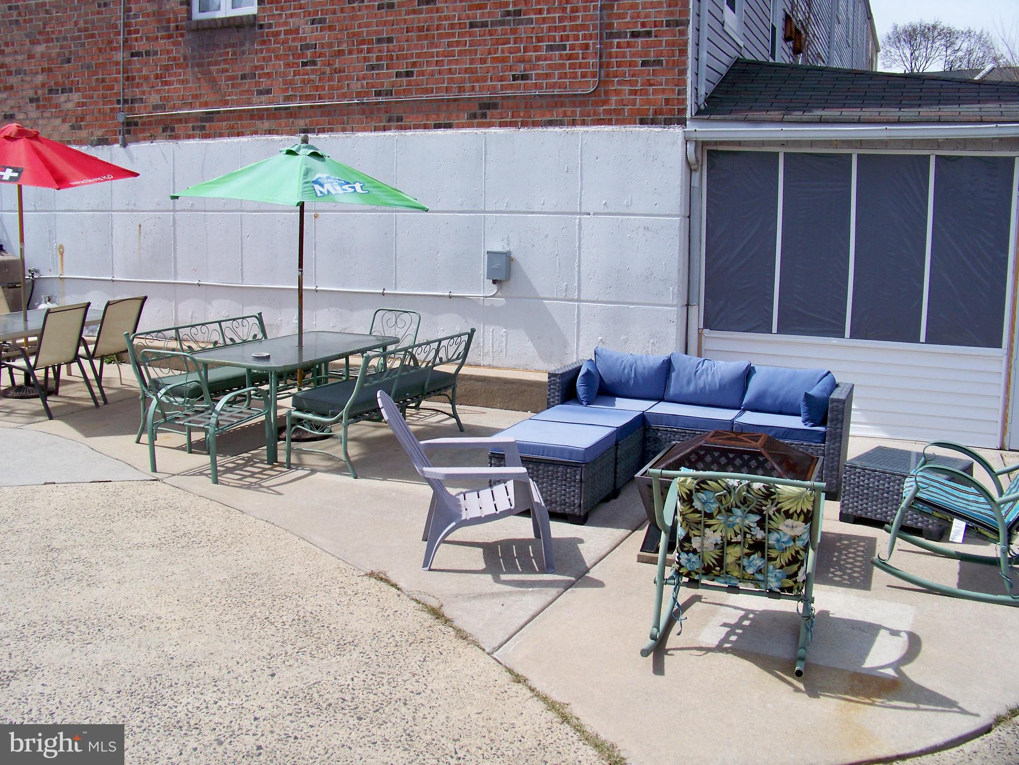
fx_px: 971
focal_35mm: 33
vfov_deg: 42.9
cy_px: 382
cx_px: 510
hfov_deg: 55.4
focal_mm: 5.85
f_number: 4
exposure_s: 1/1000
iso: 80
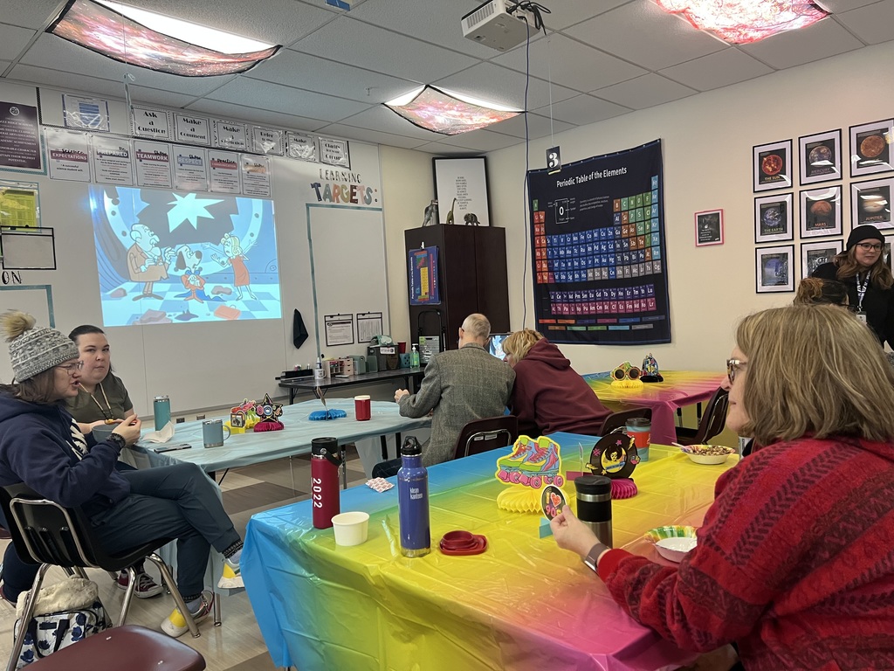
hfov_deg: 67.3
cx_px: 447
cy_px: 336
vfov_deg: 53.1
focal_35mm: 26
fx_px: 671
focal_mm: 5.7
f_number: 1.5
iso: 200
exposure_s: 1/54
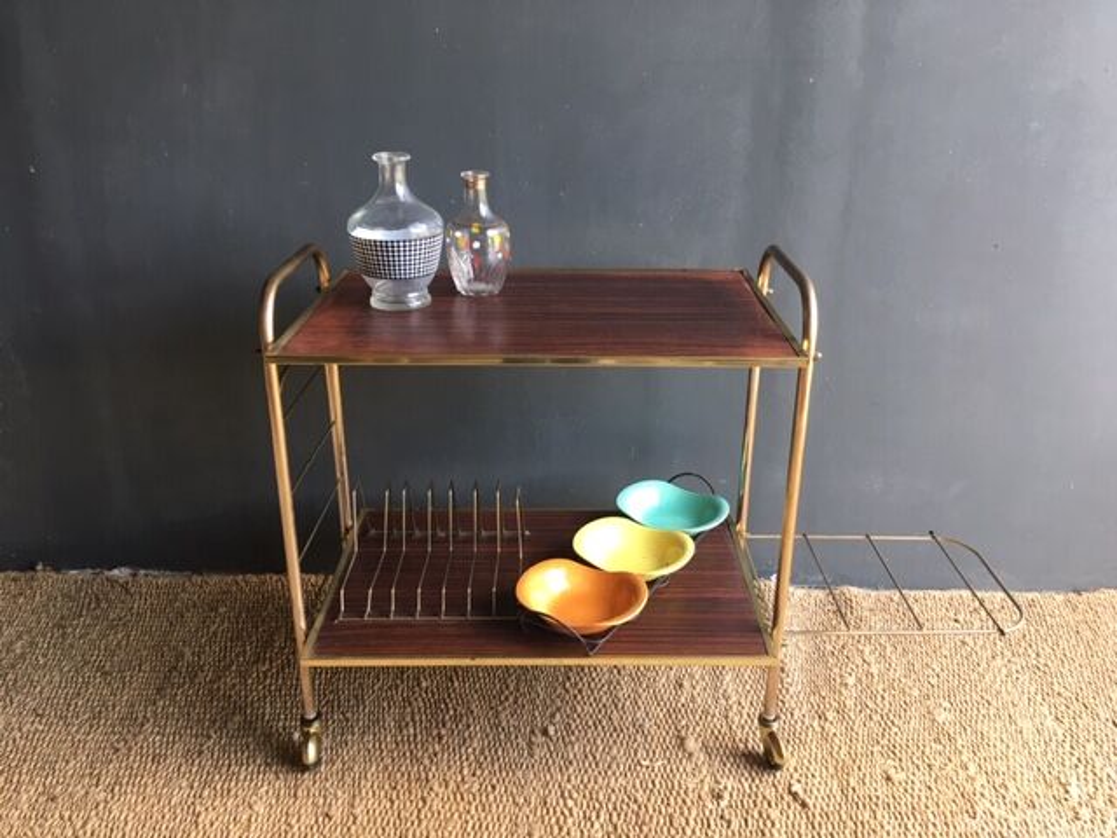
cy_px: 419
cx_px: 558
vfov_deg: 48.2
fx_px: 936
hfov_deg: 61.7
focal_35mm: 29
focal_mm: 4.15
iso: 25
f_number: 2.2
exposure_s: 1/33
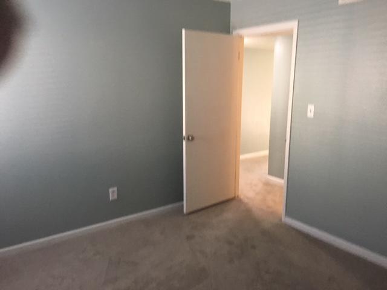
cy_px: 145
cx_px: 194
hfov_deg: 61.7
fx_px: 324
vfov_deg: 48.2
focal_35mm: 29
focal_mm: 4.15
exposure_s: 1/24
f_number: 2.2
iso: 200
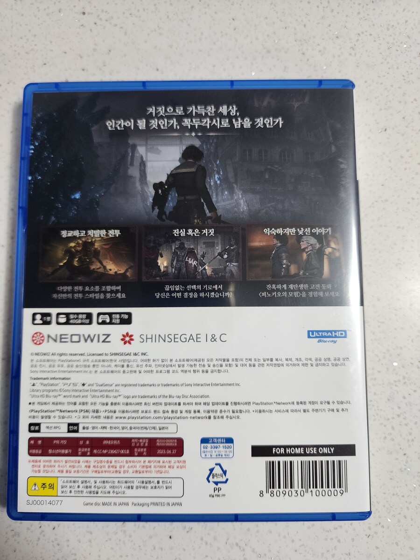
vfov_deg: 73.9
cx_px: 210
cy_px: 280
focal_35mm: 23
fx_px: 372
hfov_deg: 58.9
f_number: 1.8
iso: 200
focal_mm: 6.4
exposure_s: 1/120
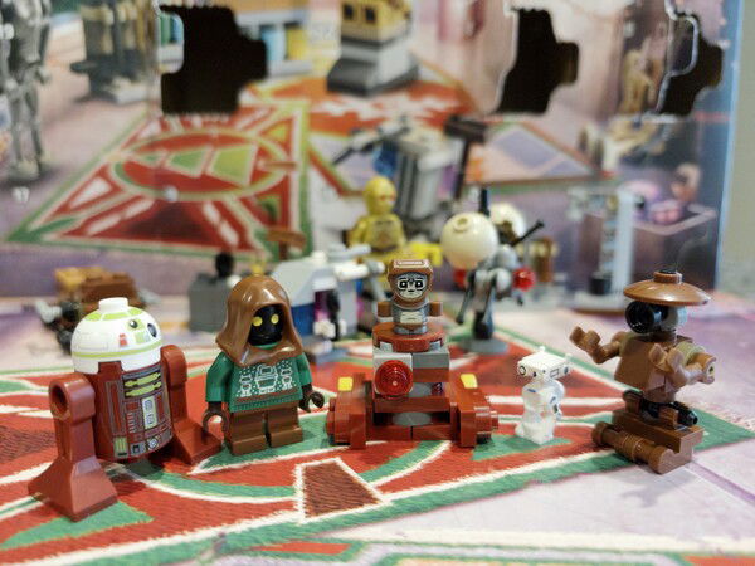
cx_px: 378
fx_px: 567
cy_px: 283
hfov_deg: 67.3
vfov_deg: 53.1
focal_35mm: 26
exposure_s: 1/60
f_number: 1.6
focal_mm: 5.96
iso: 400
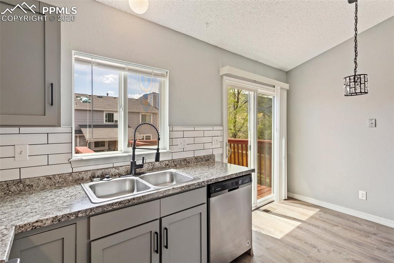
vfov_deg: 70.4
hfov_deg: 93.3
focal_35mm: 17
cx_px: 197
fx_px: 186
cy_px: 132
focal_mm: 17
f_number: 8
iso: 400
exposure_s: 1/80
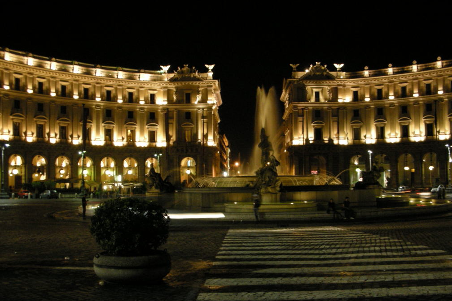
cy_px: 170
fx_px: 465
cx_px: 229
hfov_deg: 51.9
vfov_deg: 35.9
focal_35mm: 37
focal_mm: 5.8
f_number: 3
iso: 200
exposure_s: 1/3.1
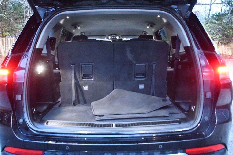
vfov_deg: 35.9
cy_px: 79
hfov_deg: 51.9
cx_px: 115
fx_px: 239
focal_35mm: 37
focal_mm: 24
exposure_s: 1/15
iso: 12800
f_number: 4
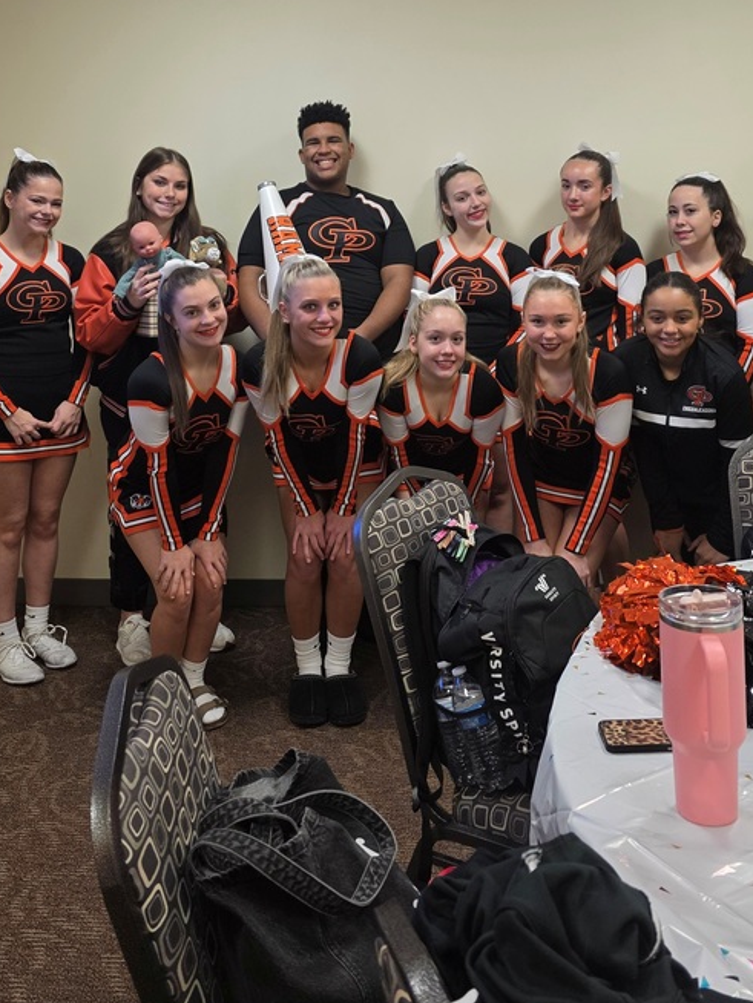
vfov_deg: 49.1
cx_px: 413
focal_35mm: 36
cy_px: 241
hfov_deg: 39.6
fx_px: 1043
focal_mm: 6.3
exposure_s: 1/120
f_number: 1.7
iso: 250
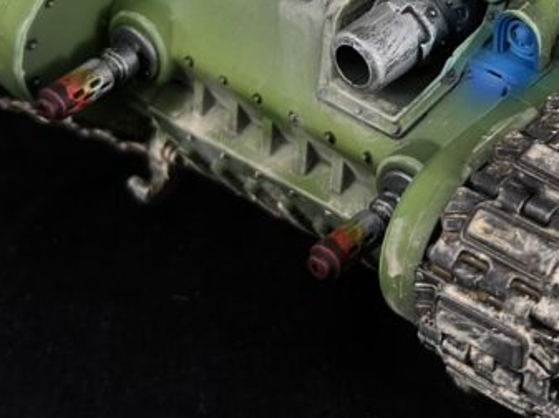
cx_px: 484
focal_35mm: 146
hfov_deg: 13.4
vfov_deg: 9.9
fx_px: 2355
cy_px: -124
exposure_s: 1/100
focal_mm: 6.86
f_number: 1.78
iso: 160
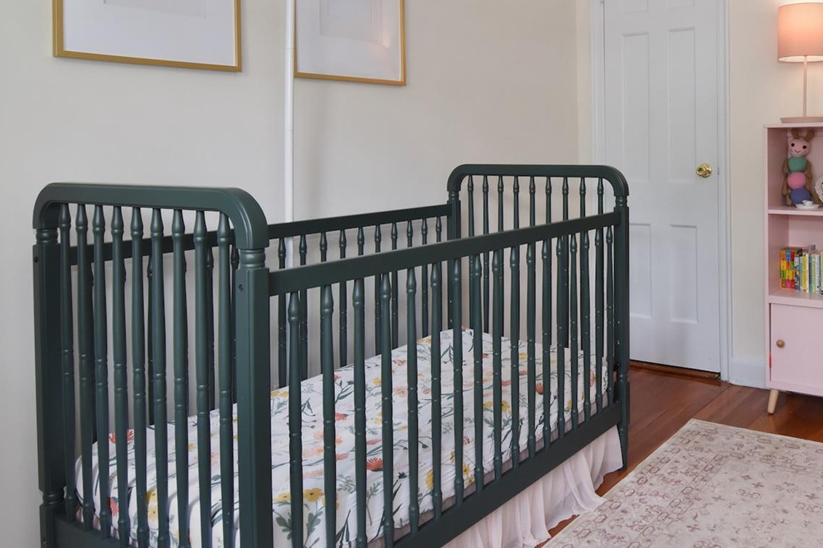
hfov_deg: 59.1
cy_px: 174
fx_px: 684
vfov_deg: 43.0
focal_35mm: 30
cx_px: 610
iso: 640
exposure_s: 1/80
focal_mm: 11
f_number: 8
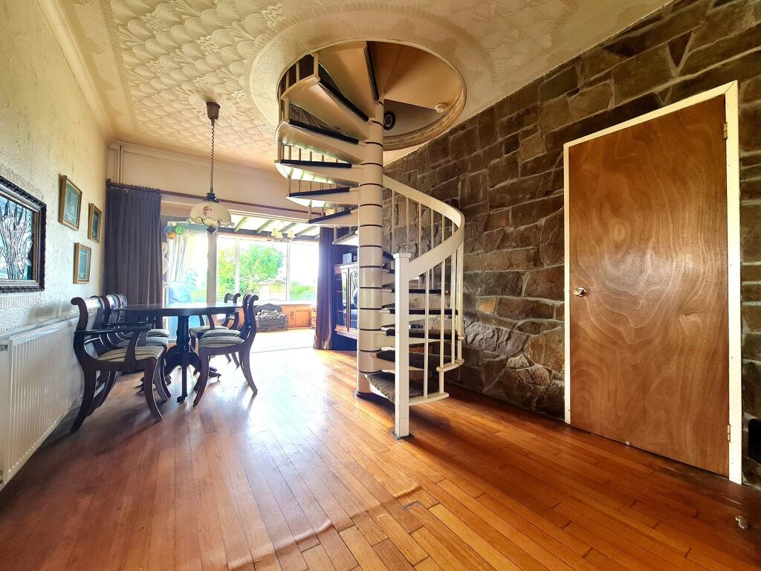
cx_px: 380
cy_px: 286
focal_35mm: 13
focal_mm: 2.2
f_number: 2.2
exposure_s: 1/50
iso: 200
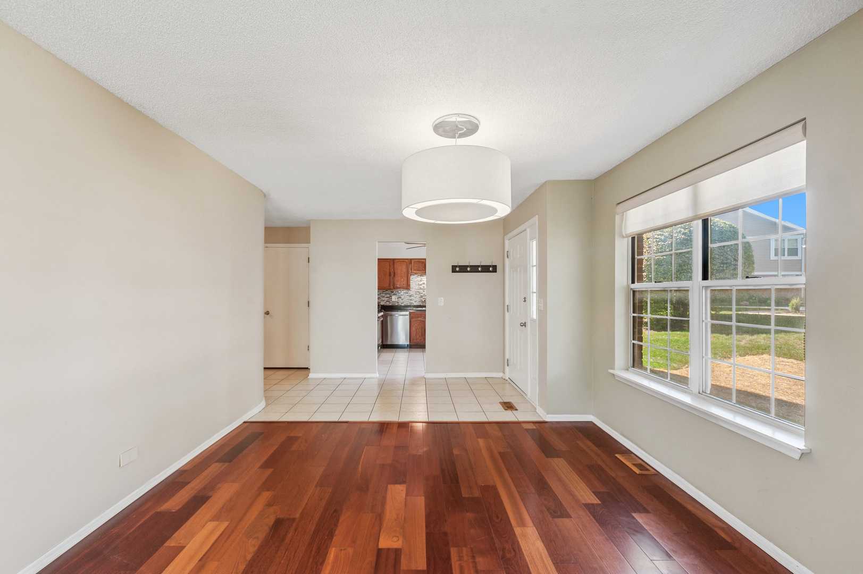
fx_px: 359
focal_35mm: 15
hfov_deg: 100.4
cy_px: 287
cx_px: 432
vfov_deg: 77.3
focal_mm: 15
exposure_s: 1/30
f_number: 8
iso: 320
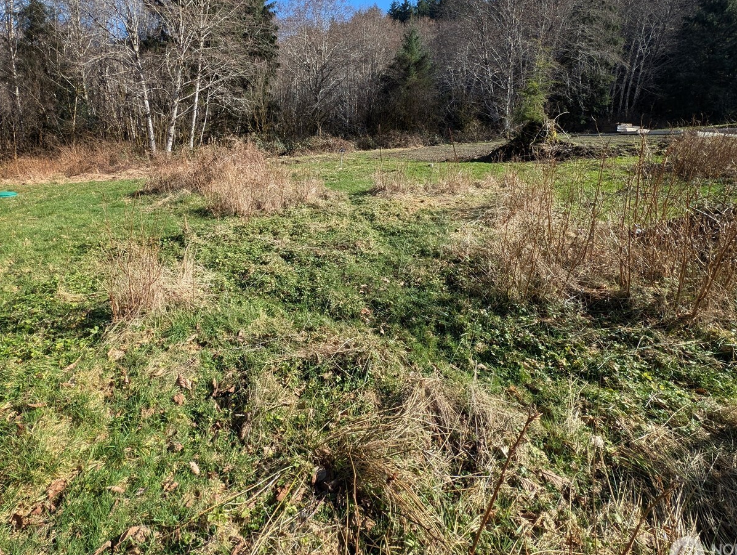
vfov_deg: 76.9
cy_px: 209
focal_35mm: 16
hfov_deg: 94.2
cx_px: 338
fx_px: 341
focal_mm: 2.23
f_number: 1.95
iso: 40
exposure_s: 1/810
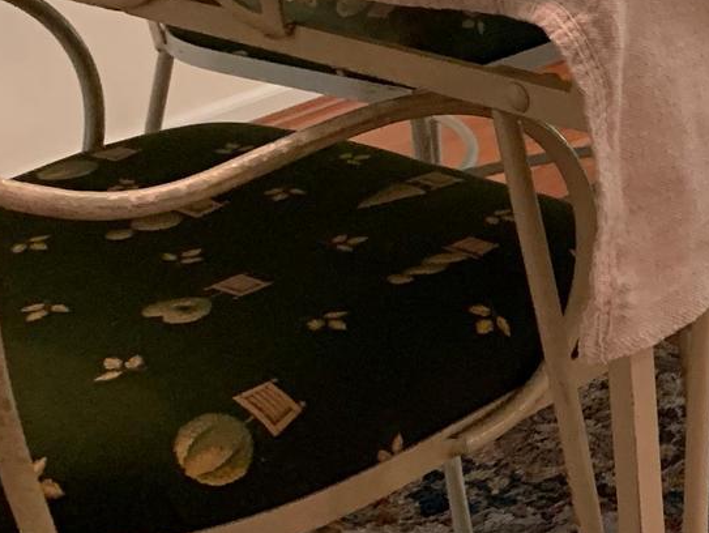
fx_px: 2009
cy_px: 3
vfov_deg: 14.9
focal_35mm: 98
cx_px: 1173
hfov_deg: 17.3
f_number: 1.8
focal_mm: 4.25
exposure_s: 1/60
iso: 200
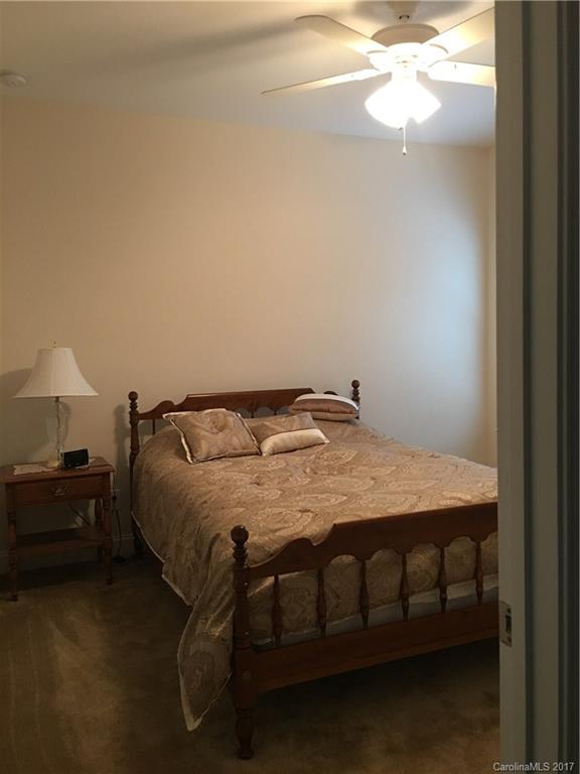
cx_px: 290
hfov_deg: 48.2
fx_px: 648
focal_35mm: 29
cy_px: 387
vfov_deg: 61.7
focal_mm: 4.15
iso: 80
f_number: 2.2
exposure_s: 1/15
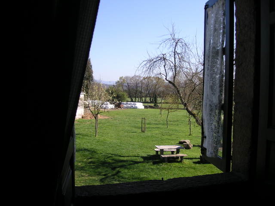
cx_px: 138
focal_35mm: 37
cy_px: 103
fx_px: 294
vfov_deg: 38.7
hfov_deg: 50.1
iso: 50
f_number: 2.8
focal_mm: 6.1
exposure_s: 1/750
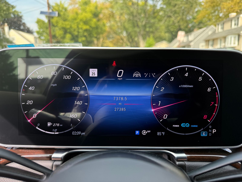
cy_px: 91
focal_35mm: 24
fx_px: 168
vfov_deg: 56.8
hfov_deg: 71.6
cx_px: 121
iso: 160
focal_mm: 6.76
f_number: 1.78
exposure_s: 1/671
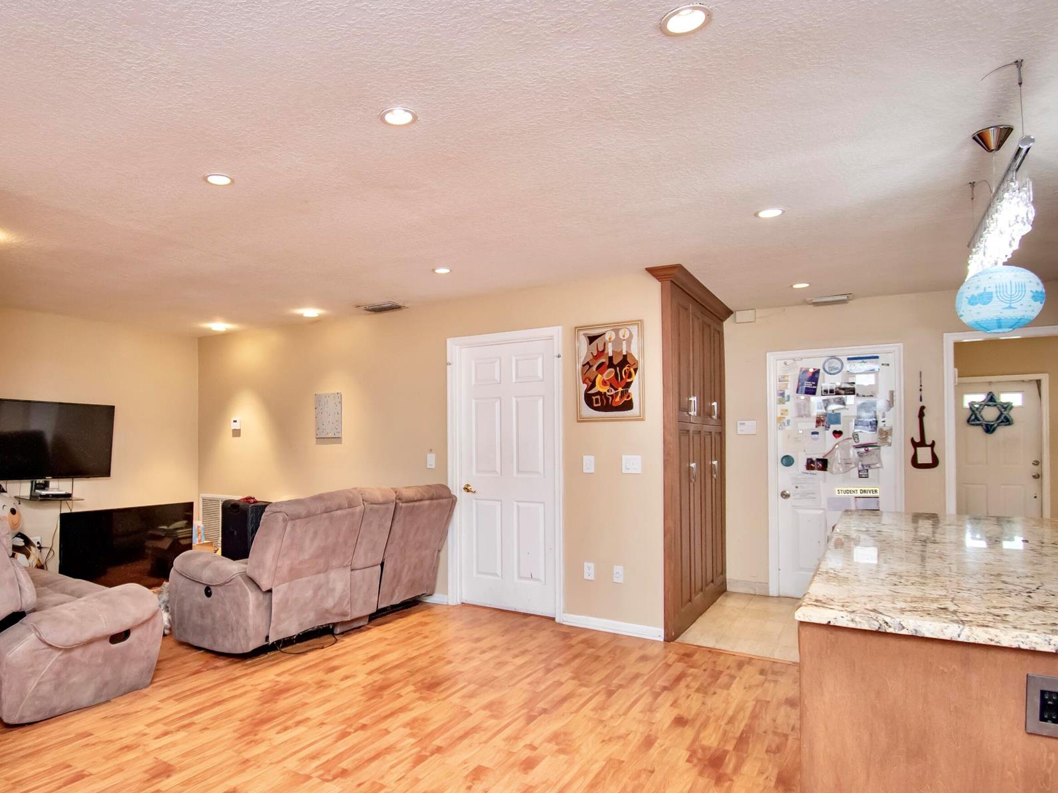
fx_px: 651
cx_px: 383
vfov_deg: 62.6
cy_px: 428
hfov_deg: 76.5
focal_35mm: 21
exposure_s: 1/60
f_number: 4.8
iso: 1250
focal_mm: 11.5
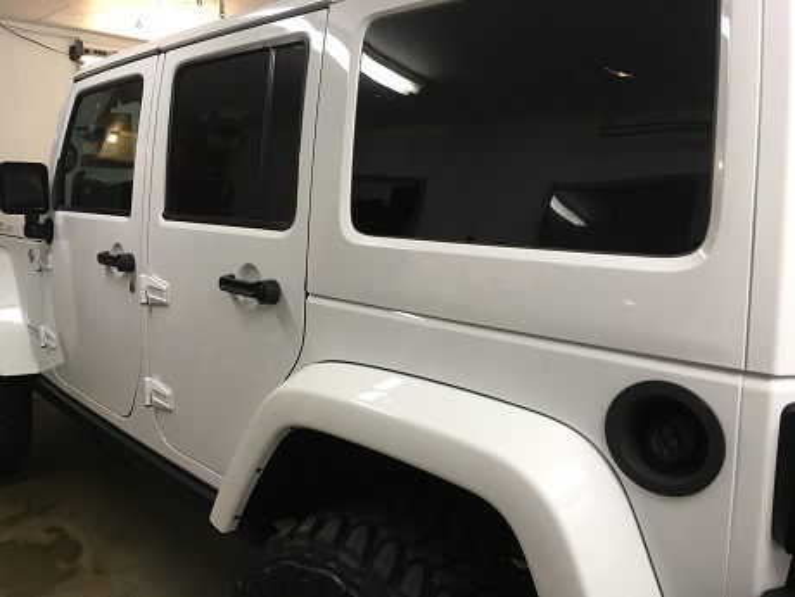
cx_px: 398
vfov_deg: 48.2
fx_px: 666
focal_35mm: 29
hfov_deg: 61.7
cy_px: 298
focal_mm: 4.15
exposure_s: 1/30
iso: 50
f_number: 2.2
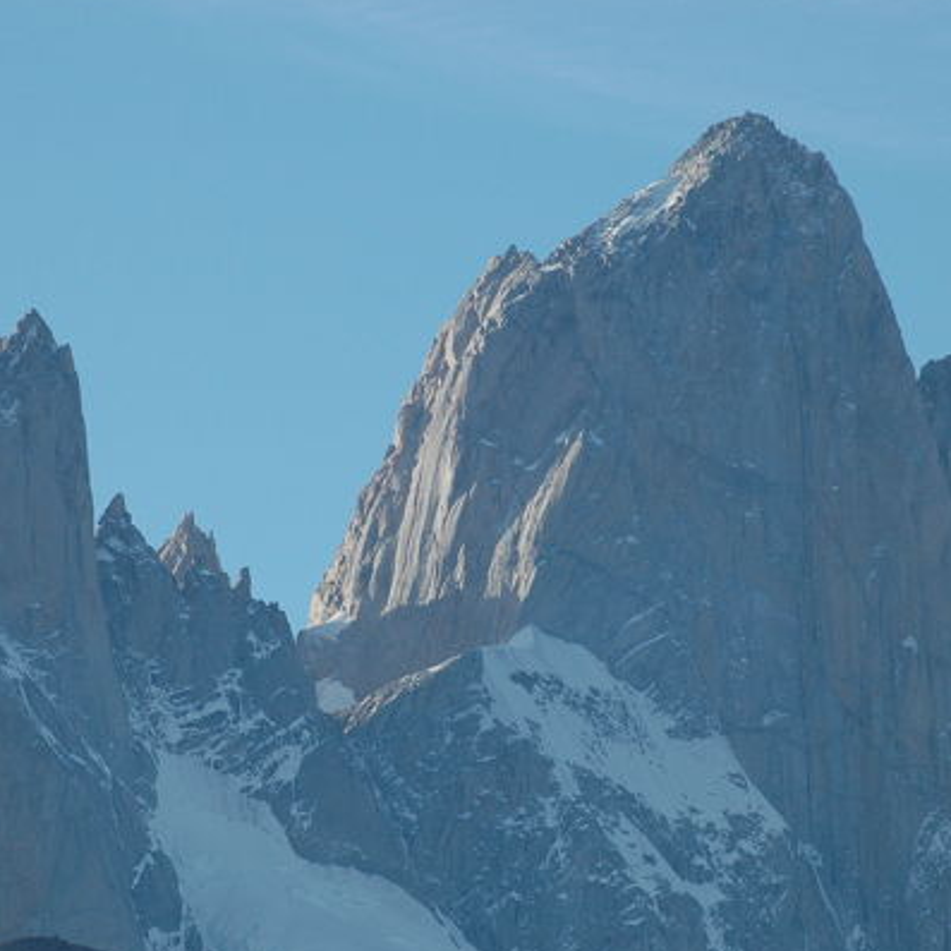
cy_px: 505
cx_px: 470
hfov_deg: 4.3
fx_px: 12641
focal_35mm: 407
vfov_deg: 4.3
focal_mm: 195
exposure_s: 1/1250
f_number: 9
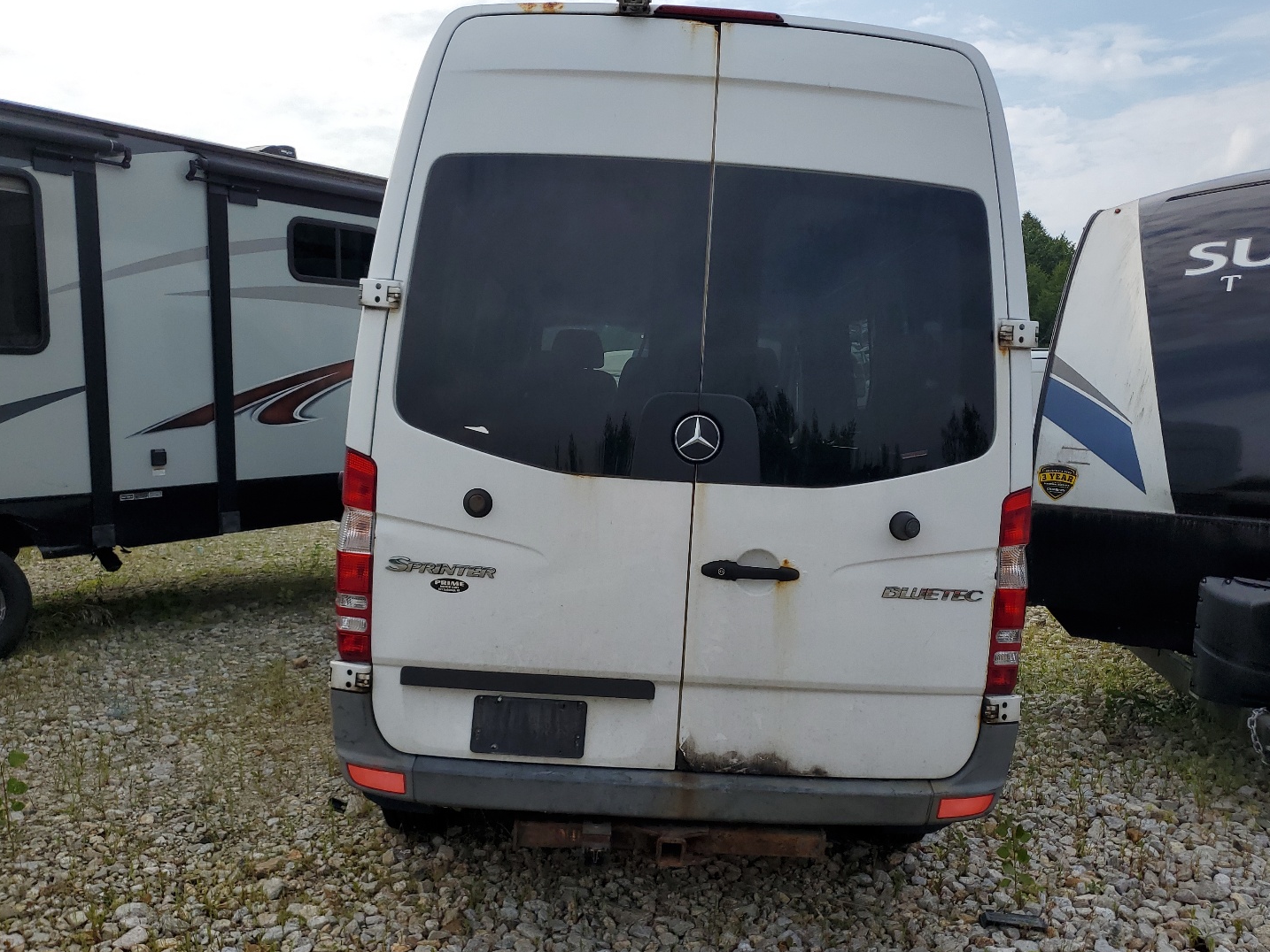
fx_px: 1064
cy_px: 495
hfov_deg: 61.6
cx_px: 662
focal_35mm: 29
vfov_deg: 48.2
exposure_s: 1/5000
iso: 50
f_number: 1.5
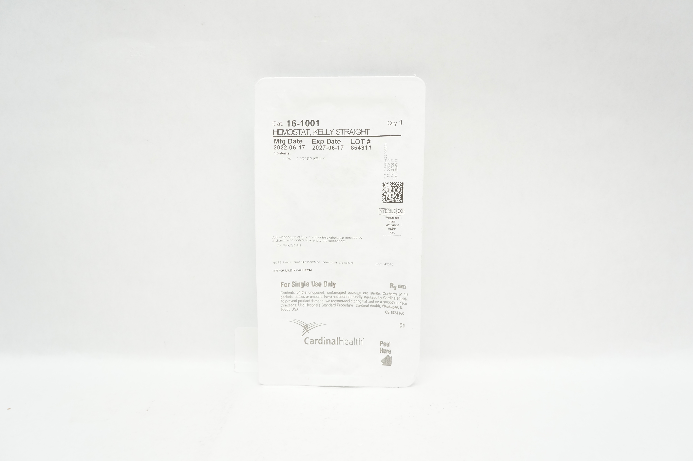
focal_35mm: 27
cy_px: 230
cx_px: 346
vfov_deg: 47.8
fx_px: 519
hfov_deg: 67.4
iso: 800
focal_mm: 18
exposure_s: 1/60
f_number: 6.3
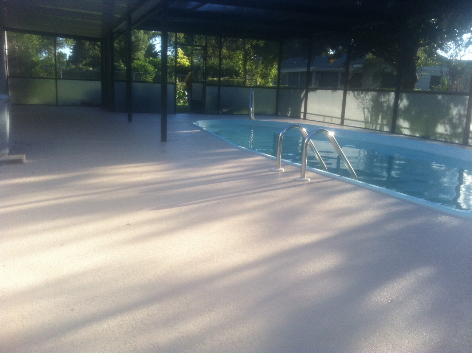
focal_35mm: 35
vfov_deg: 40.6
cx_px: 236
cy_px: 176
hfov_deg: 52.7
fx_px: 477
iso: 80
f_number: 2.8
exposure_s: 1/267
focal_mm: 3.85
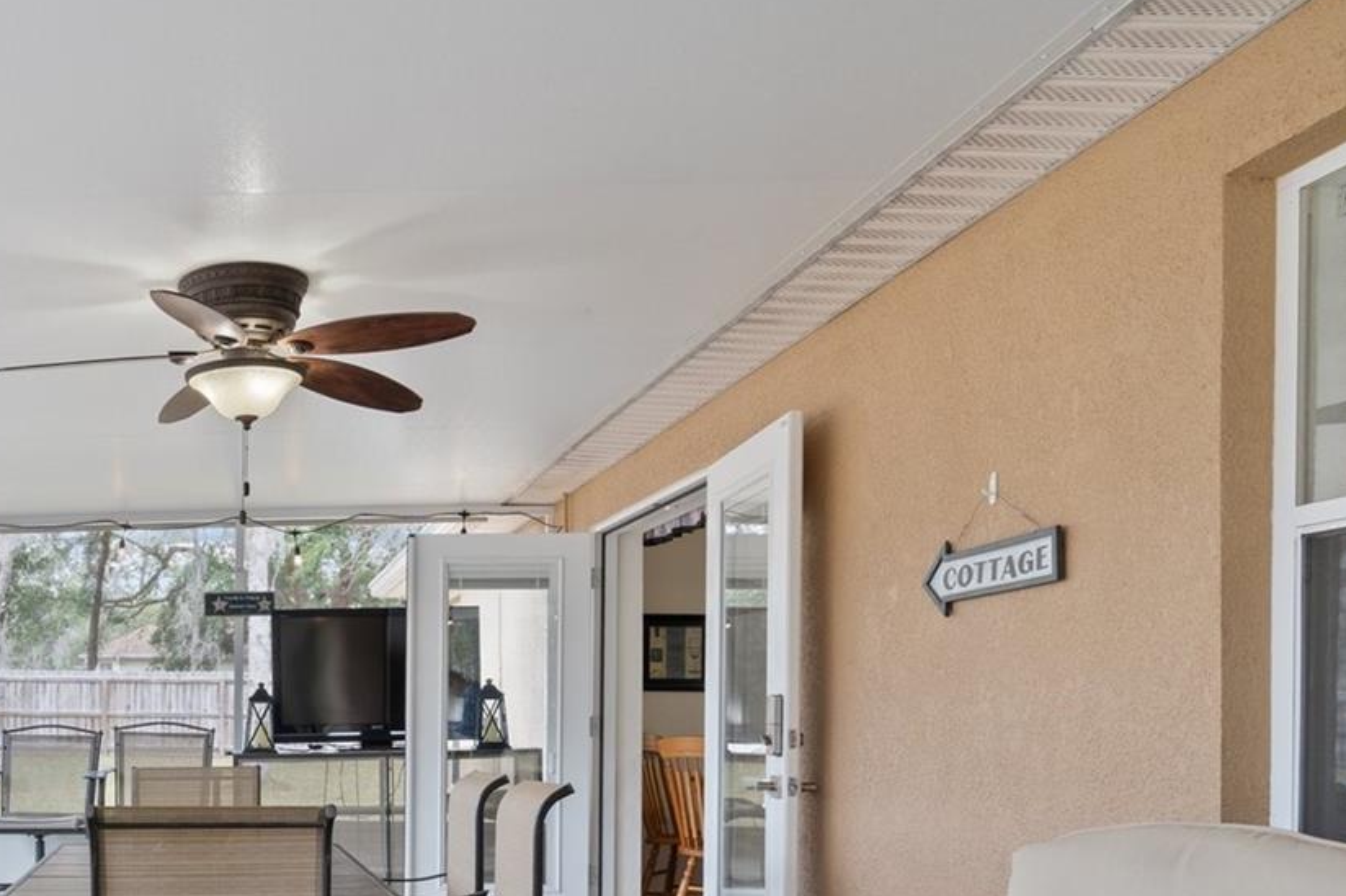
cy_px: 780
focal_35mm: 33
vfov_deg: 37.7
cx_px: 242
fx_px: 1234
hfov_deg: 52.9
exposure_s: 1/1.67
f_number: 8
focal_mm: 17
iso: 320
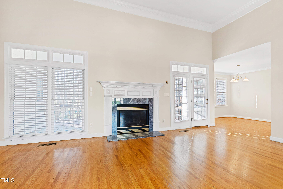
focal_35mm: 15
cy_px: 94
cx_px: 142
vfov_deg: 77.3
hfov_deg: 100.4
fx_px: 118
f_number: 7.1
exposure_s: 1/2
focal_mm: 10
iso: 100
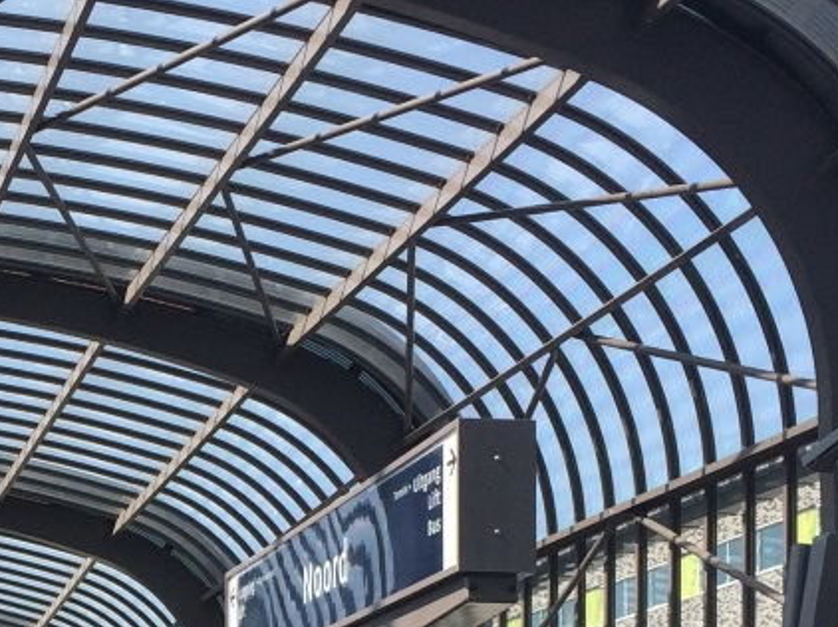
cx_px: -73
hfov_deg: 19.1
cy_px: 817
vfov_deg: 14.3
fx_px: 2395
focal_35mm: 99
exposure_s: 1/1140
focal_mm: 4.15
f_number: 2.2
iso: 32
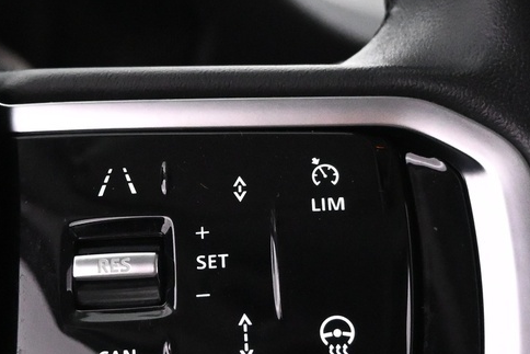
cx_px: 216
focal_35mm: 88
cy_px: 231
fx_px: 1293
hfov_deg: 23.1
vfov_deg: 15.5
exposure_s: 1/60
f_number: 3.5
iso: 4000
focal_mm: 17.5
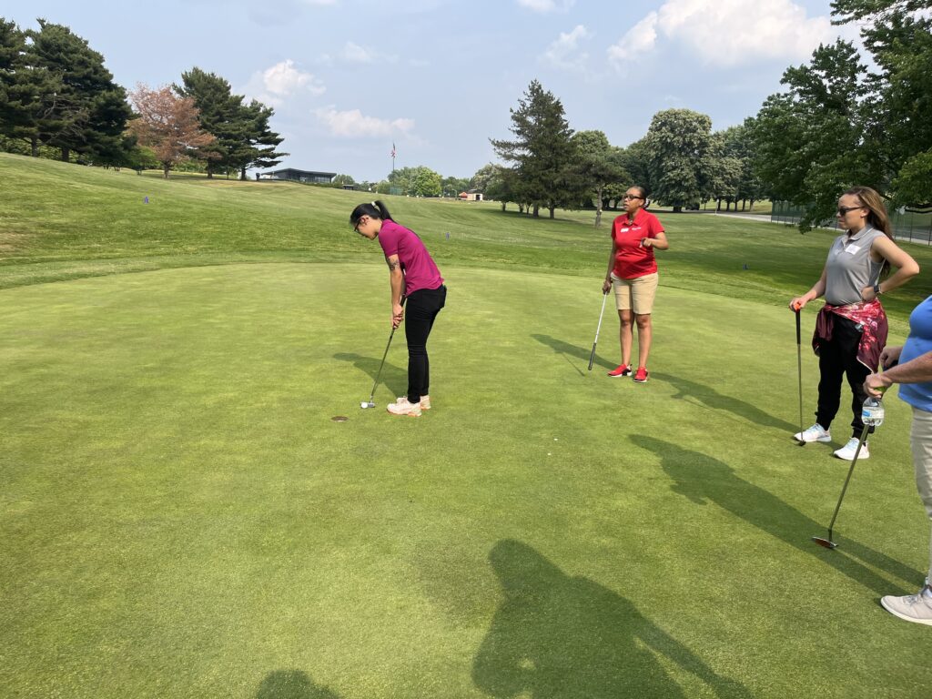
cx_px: 466
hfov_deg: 67.3
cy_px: 350
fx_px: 700
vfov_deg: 53.1
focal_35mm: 26
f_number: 1.6
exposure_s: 1/1802
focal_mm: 5.1
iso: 50
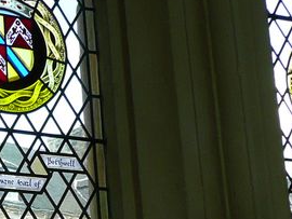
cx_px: -108
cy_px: 227
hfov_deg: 17.2
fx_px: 895
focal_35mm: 106
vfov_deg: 13.8
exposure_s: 1/125
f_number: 3.3
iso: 100
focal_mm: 4.6
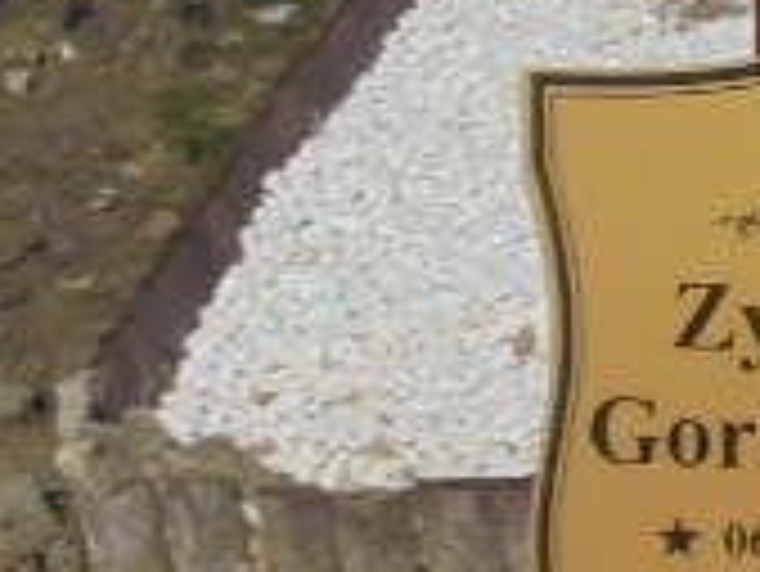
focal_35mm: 242
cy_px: 149
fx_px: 5317
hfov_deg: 8.1
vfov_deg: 6.1
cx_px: 711
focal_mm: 11.5
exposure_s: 1/100
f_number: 17.8
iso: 100
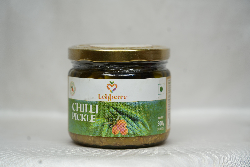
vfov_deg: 13.8
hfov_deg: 20.6
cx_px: 125
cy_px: 84
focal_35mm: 99
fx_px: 687
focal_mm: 99
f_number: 5
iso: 250
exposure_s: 1/80
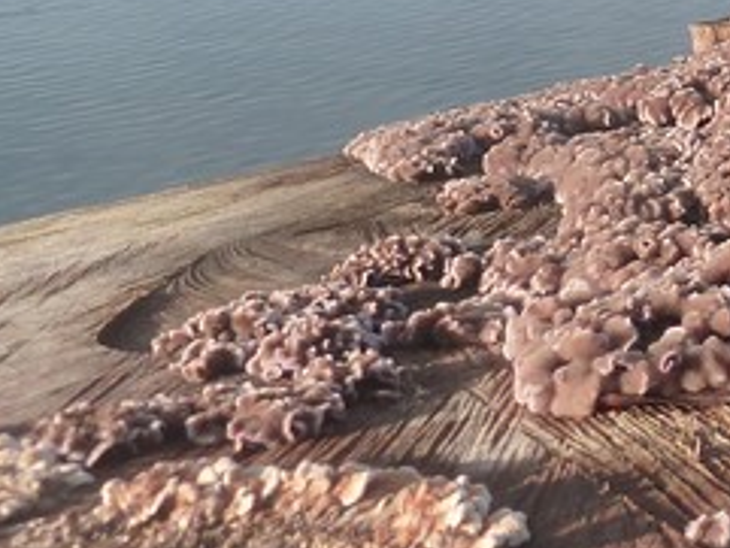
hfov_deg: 19.8
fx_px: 1751
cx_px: 1154
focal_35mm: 83
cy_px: -12
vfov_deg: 17.3
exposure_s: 1/320
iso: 125
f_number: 4
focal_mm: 4.1
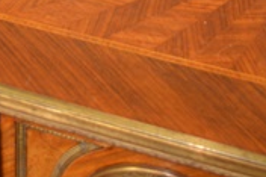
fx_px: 679
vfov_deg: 13.5
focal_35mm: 92
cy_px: -124
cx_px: 20
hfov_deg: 21.6
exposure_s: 1/60
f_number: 3.5
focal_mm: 18
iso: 560
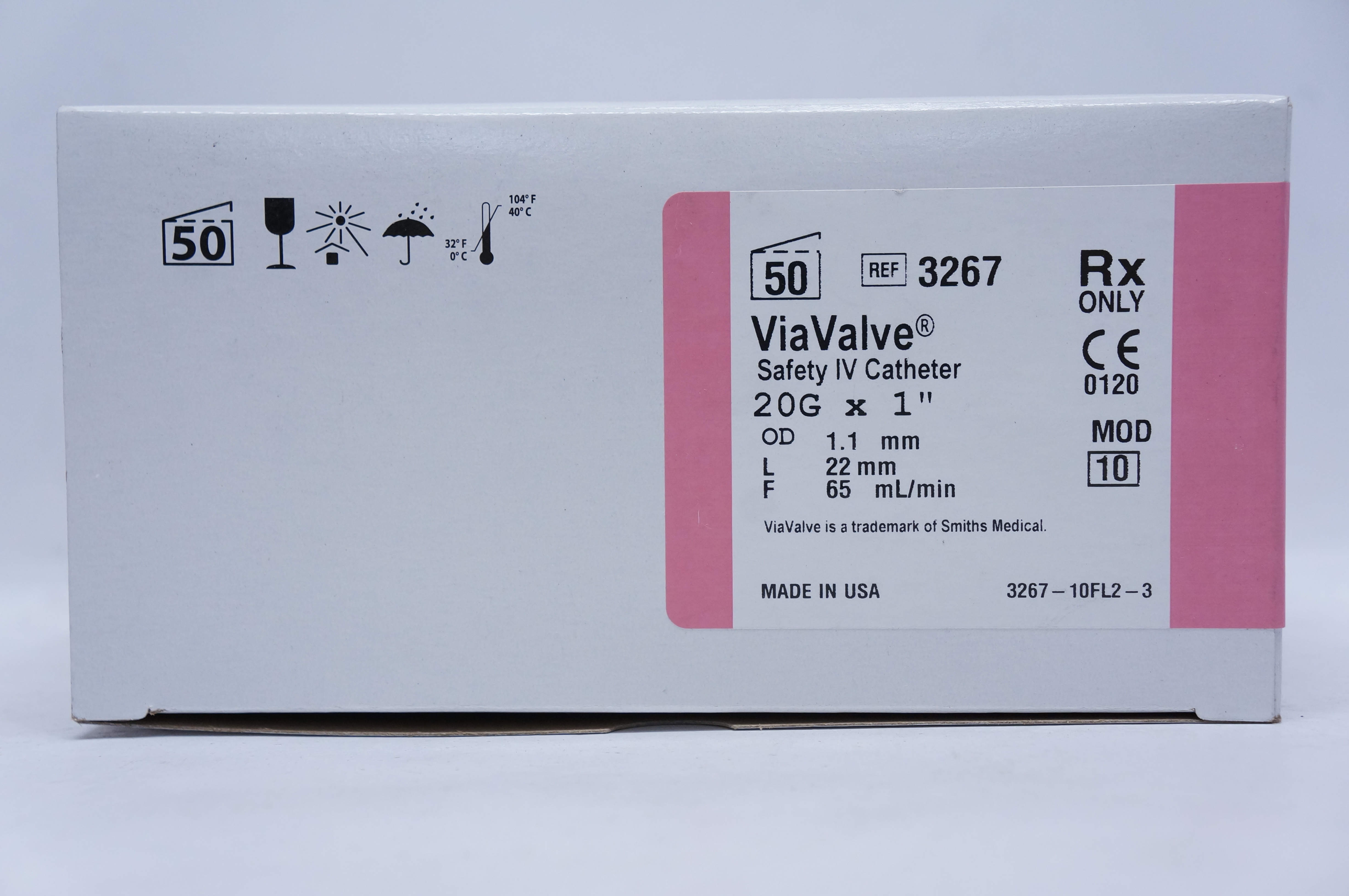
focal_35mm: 52
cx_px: 674
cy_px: 448
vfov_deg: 25.7
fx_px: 1965
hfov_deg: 37.9
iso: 800
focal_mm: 35
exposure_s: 1/100
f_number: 5.6
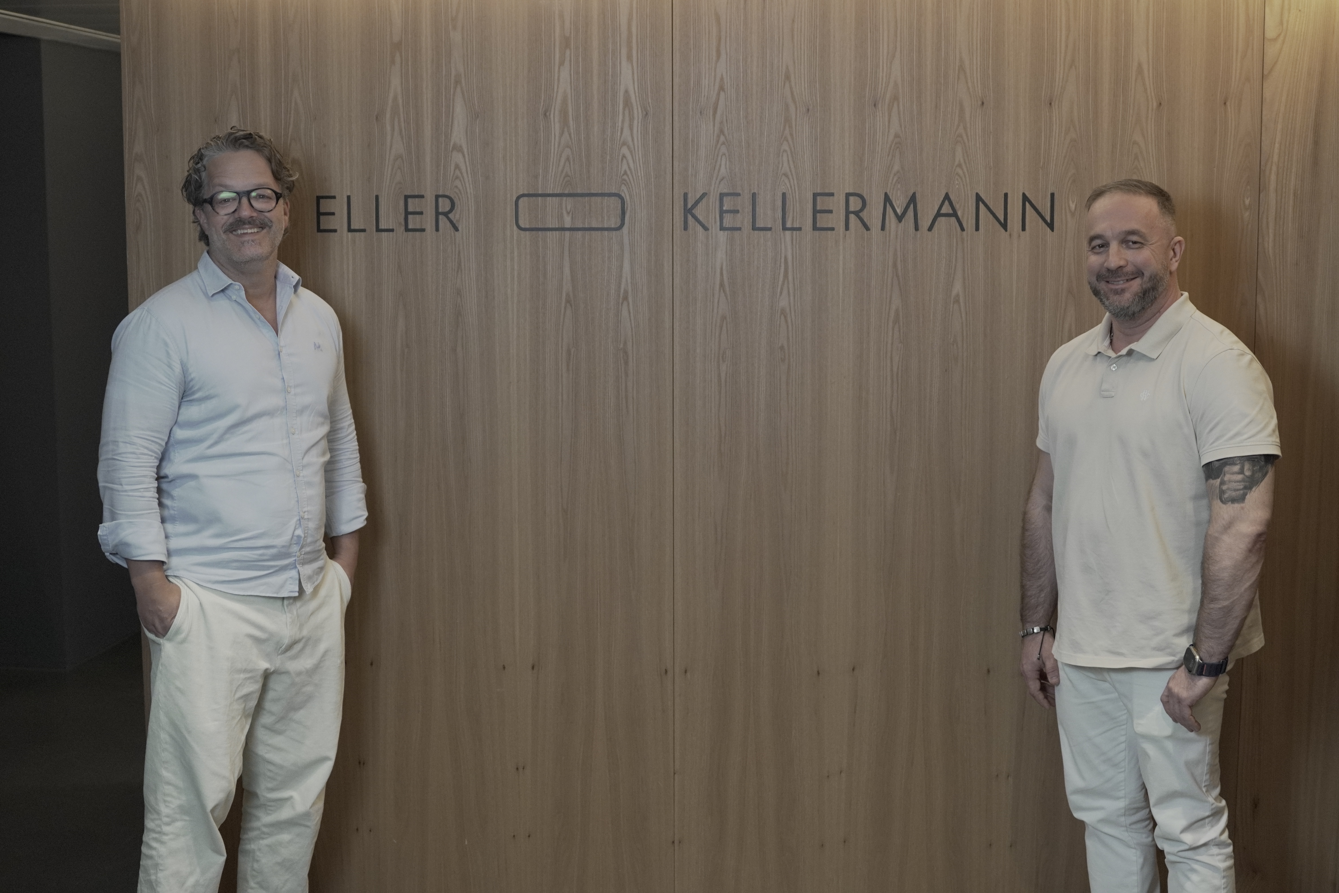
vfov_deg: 27.1
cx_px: 670
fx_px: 1852
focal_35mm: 50
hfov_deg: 39.7
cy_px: 446
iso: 1600
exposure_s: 1/200
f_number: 2.8
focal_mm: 33.2
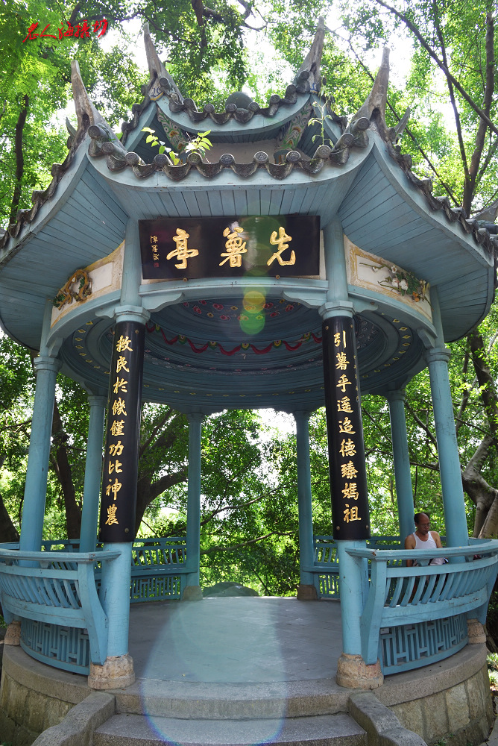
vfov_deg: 73.7
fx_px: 497
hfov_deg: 53.2
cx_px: 249
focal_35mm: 24
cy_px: 373
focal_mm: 24
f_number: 8
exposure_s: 1/100
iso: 640
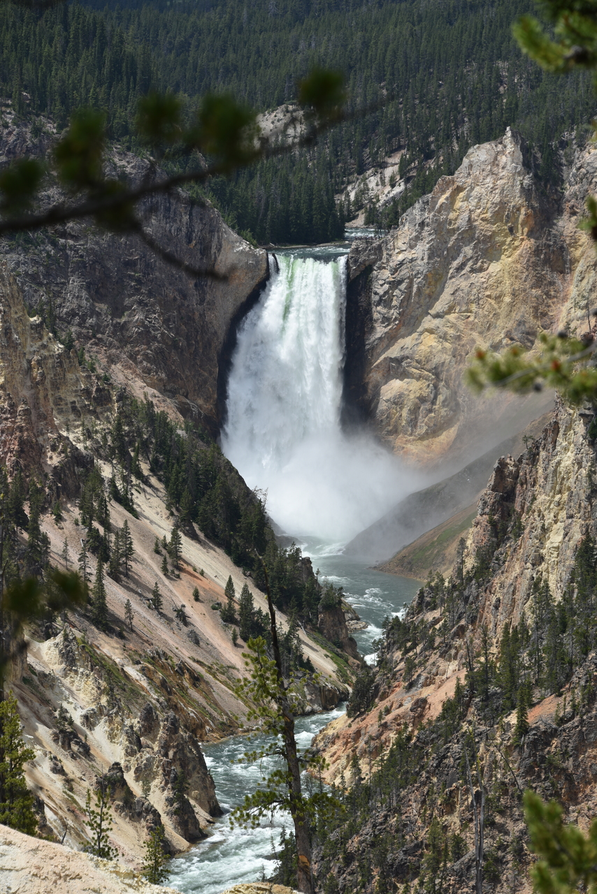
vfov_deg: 13.7
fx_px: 3729
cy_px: 447
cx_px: 298
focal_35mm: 150
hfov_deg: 9.2
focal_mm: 150
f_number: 9
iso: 100
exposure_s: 1/320
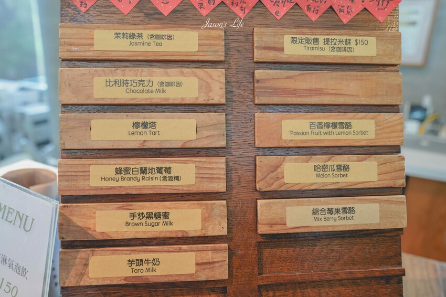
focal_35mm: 30
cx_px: 223
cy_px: 148
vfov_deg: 43.6
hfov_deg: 61.9
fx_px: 372
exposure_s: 1/30
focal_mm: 30
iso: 500
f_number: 4
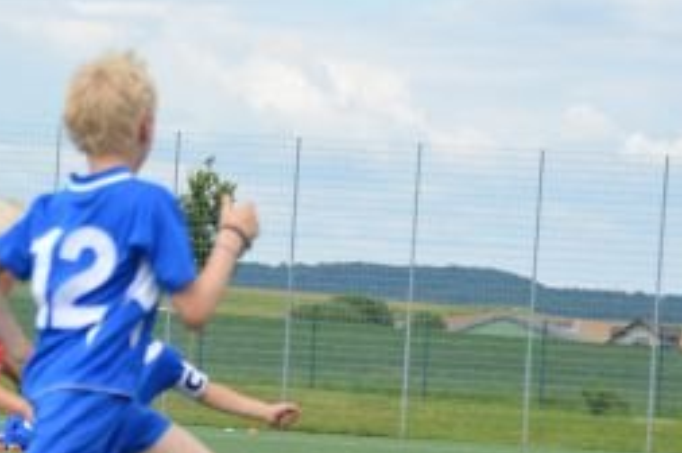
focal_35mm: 249
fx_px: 4711
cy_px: 430
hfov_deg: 8.2
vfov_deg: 5.5
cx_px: -11
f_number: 5.6
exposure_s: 1/1250
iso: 400
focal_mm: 70
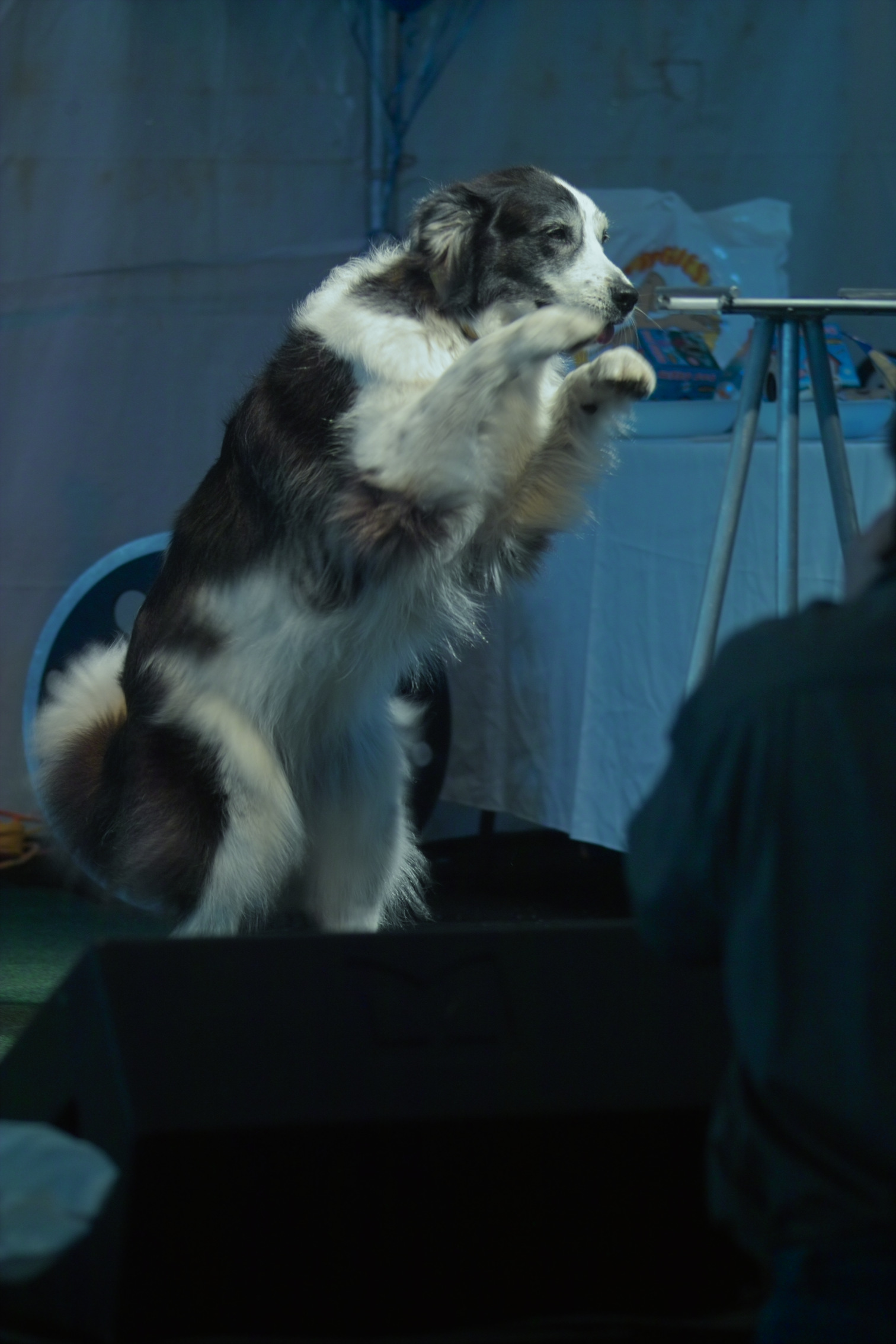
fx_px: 6682
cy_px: 672
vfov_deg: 11.5
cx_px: 448
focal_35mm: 179
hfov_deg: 7.7
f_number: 2.8
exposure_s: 1/45
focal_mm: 105
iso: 400
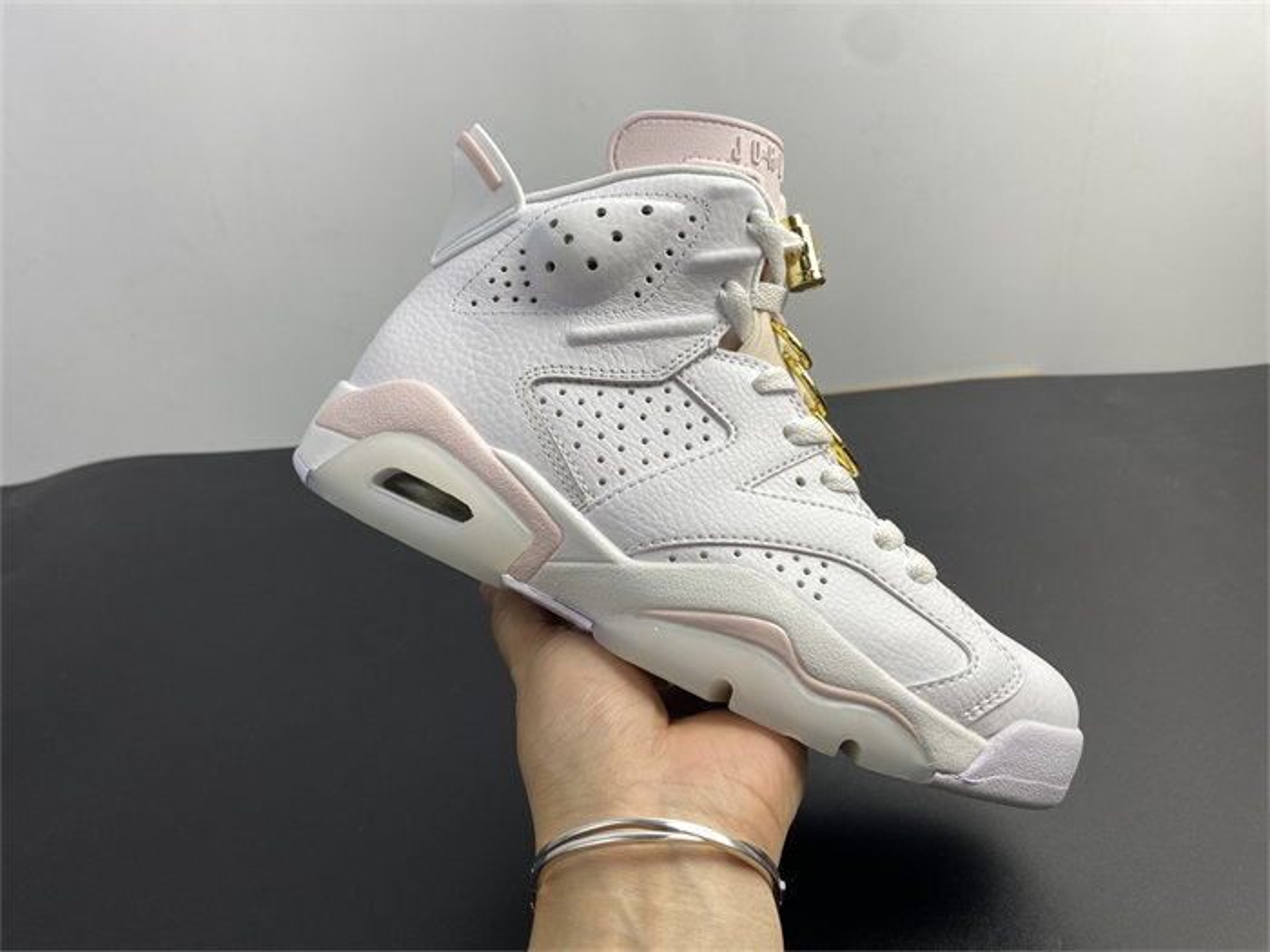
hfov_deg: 67.3
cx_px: 635
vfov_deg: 53.1
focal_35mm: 26
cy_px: 476
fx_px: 954
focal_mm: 4.25
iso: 32
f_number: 1.8
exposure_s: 1/100
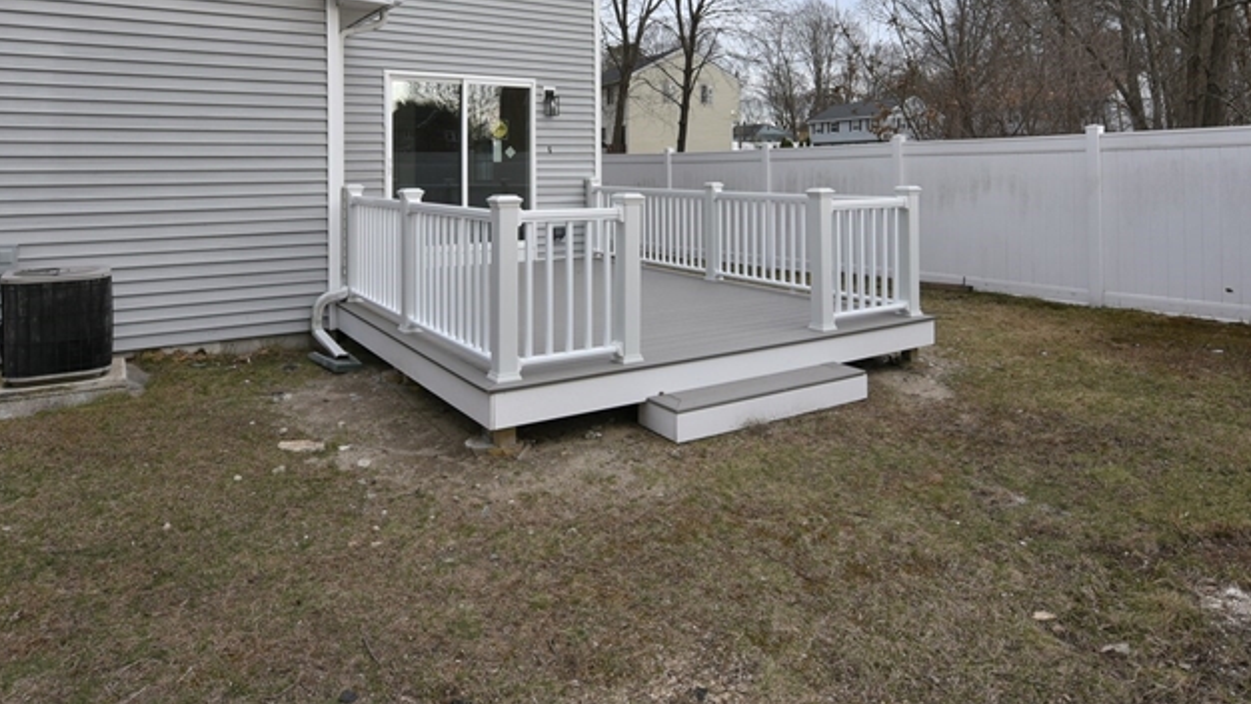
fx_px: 796
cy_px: 163
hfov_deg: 76.3
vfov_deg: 45.7
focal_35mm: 24
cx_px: 624
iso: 500
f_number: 11
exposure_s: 1/320
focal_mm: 14
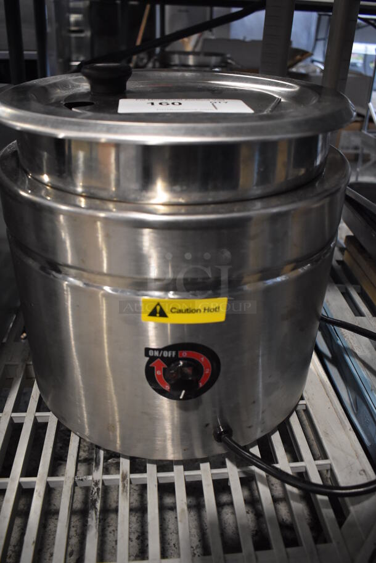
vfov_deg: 61.9
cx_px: 188
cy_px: 282
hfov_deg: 43.7
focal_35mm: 30
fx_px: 469
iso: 2200
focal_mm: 20
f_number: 3.5
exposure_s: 1/125
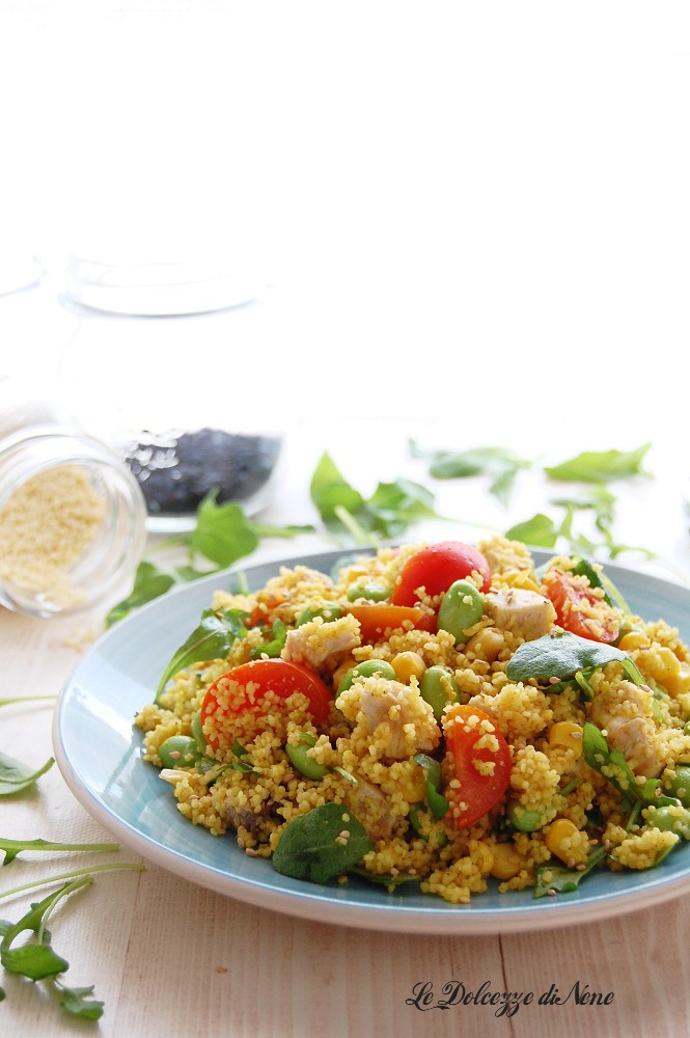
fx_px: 1814
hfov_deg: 21.5
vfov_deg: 31.9
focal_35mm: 63
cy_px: 519
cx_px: 345
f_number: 5.6
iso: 400
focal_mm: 42
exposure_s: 1/60
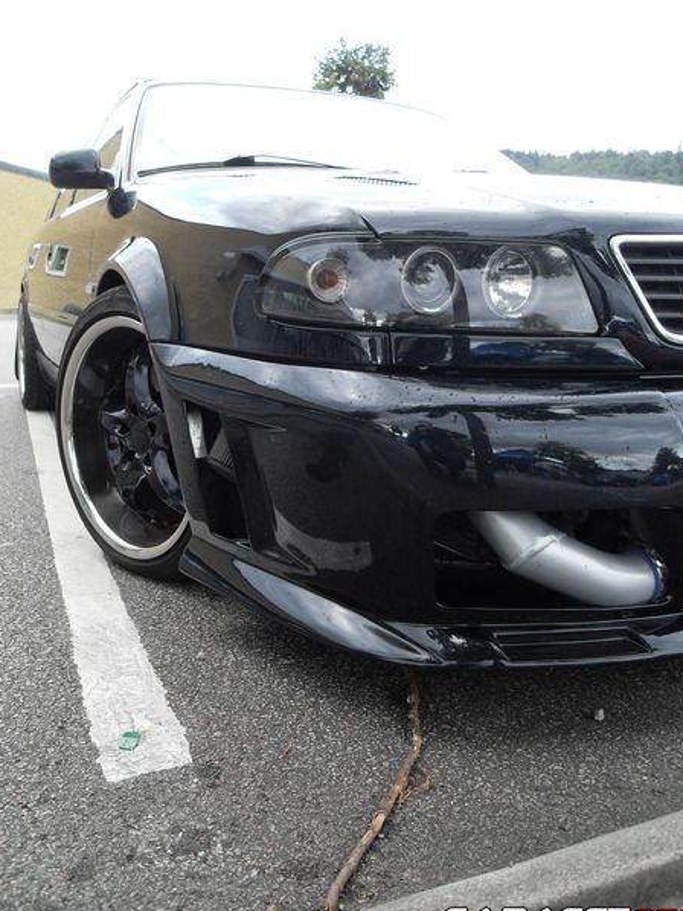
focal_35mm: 30
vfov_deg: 59.9
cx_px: 337
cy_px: 443
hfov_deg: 46.8
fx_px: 789
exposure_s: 1/90
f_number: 2.8
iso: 80
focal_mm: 6
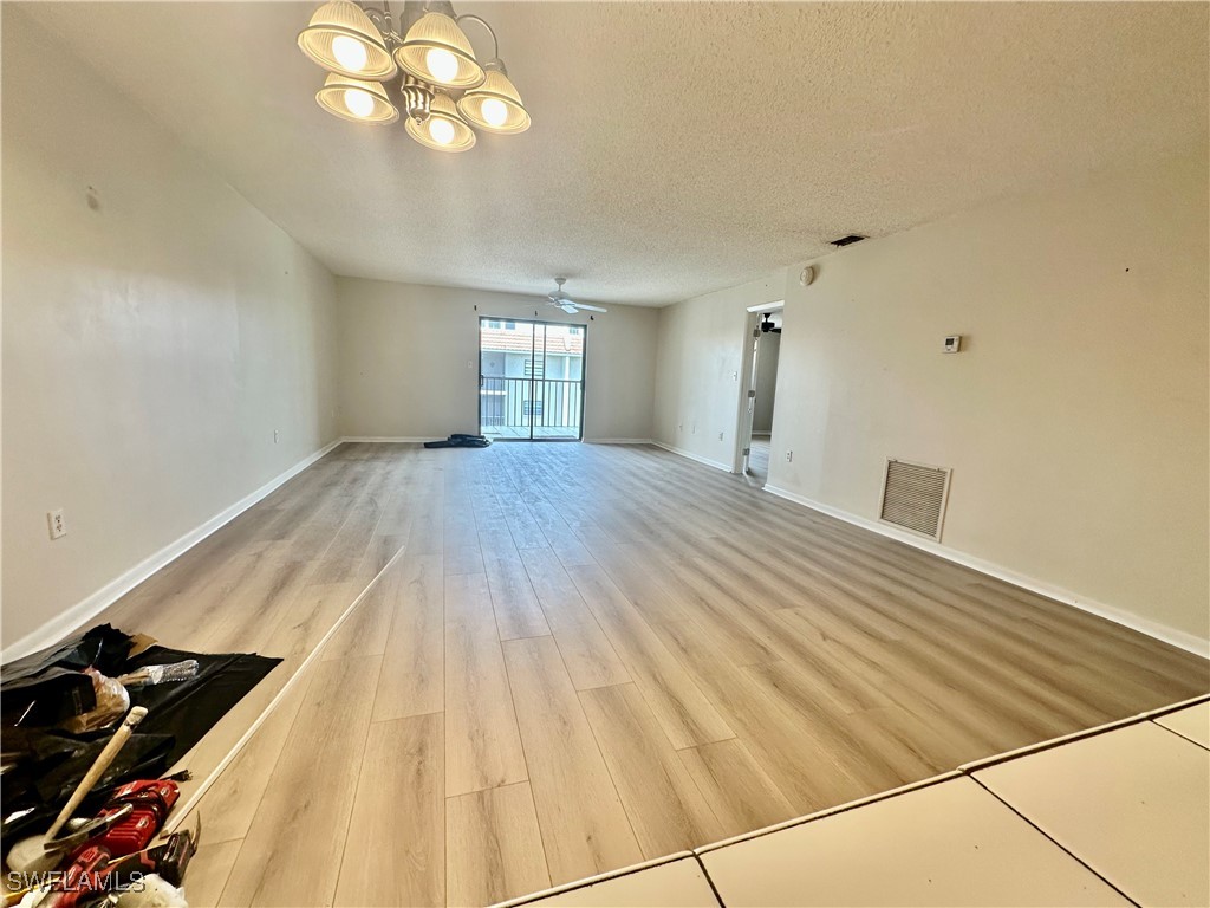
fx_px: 489
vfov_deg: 85.7
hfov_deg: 102.1
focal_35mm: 14
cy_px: 454
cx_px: 605
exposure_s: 1/120
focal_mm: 2.22
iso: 64
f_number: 2.2
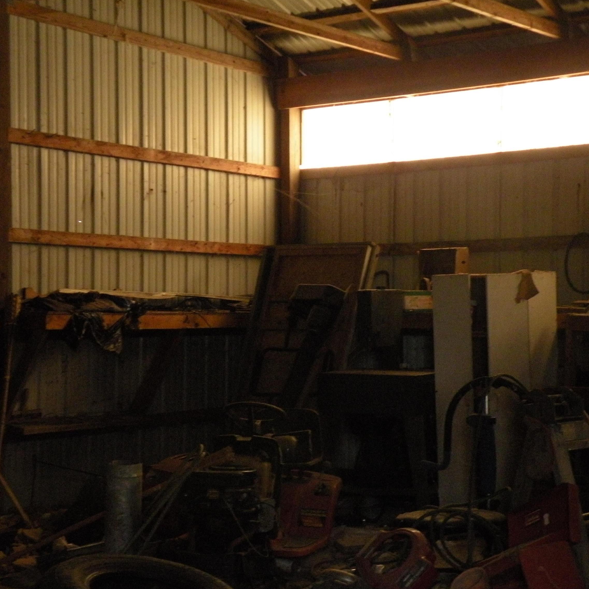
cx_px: 307
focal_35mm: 67
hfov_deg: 25.7
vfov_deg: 25.7
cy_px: 293
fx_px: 1290
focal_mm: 9.8
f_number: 3.5
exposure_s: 1/28.8
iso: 400
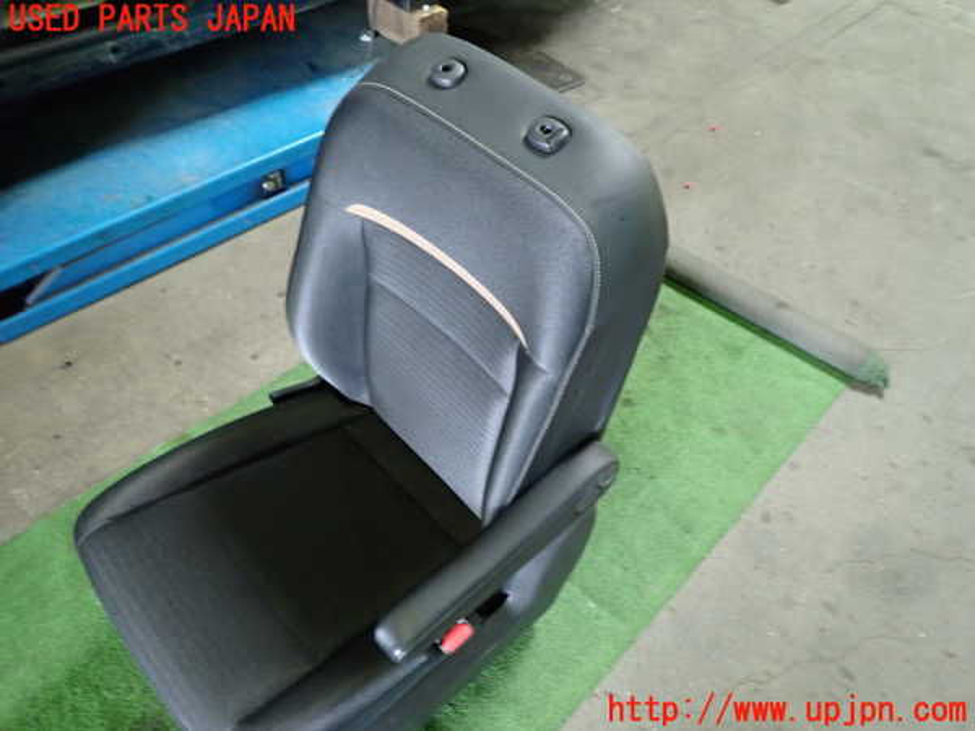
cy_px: 366
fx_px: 704
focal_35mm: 25
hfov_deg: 69.4
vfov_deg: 54.9
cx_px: 488
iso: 400
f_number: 2
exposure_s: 1/30
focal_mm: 4.5
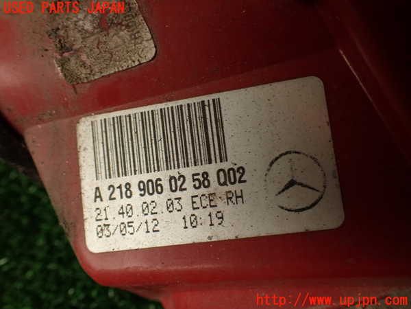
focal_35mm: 32
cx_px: 206
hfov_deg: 56.8
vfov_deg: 44.2
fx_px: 380
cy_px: 154
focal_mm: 5.79
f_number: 2.4
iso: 250
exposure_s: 1/30
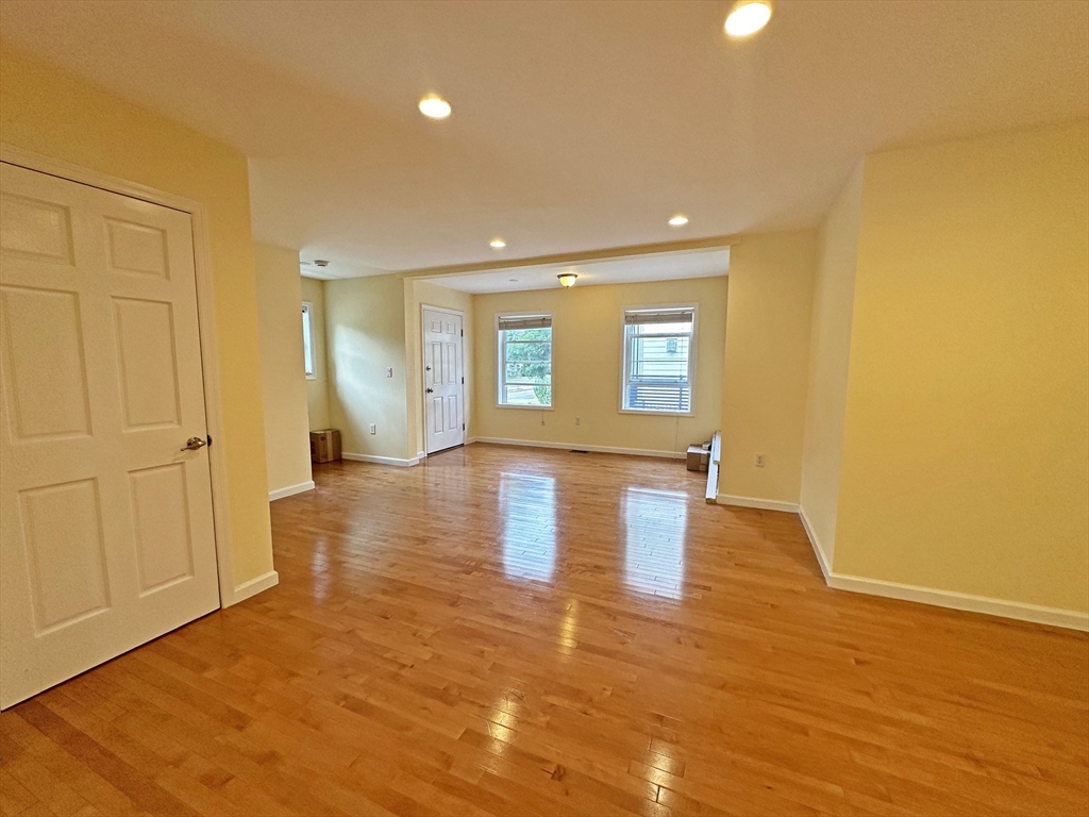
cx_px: 544
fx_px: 440
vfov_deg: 85.7
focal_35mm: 14
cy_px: 408
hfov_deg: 102.1
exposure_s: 1/120
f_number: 2.2
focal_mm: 2.22
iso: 160
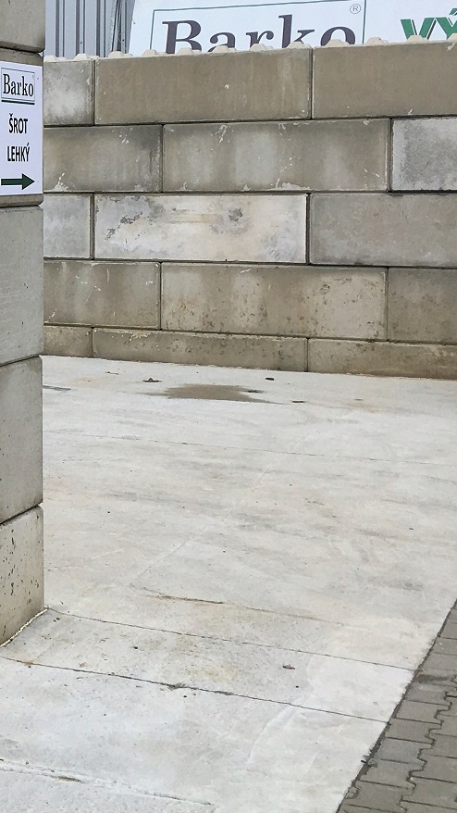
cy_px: 235
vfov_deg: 29.0
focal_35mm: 72
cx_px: -332
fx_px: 1551
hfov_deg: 14.9
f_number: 2.2
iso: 25
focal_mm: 4.15
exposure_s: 1/777
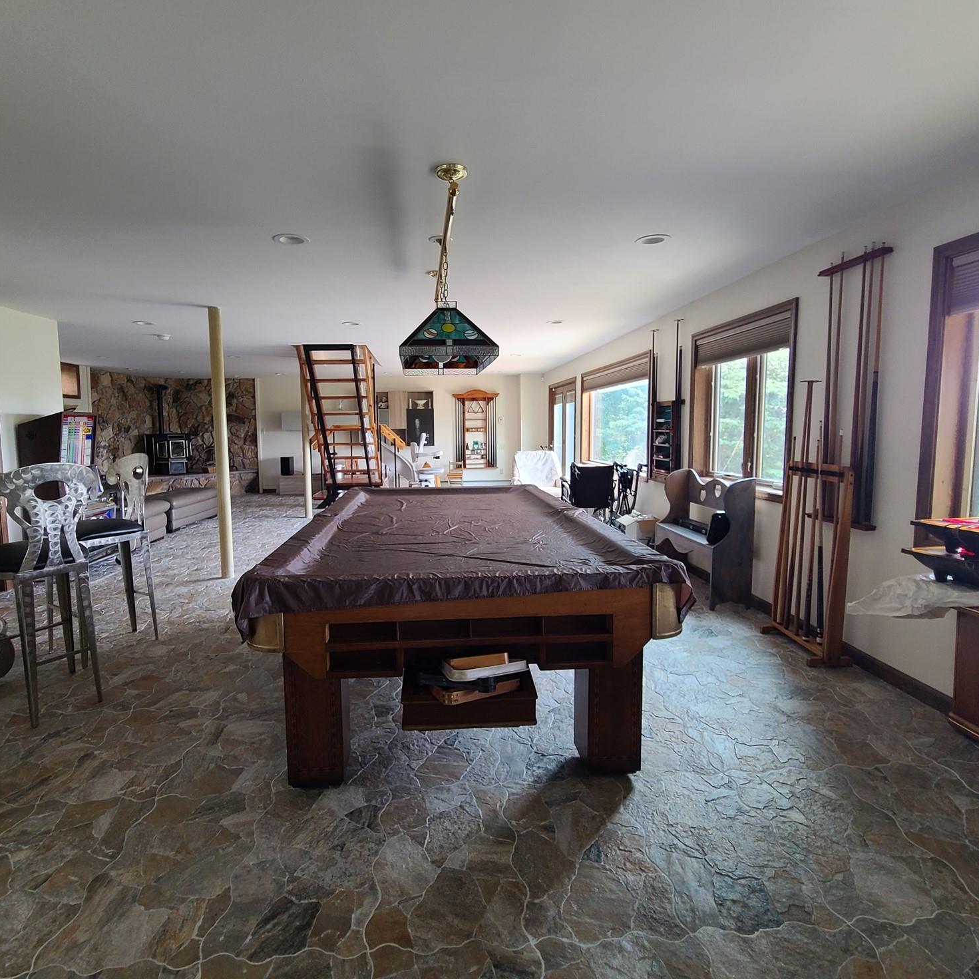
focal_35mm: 16
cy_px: 479
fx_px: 512
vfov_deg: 87.4
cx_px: 456
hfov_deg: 87.3
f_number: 2.2
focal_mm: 2.2
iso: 160
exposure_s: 1/60
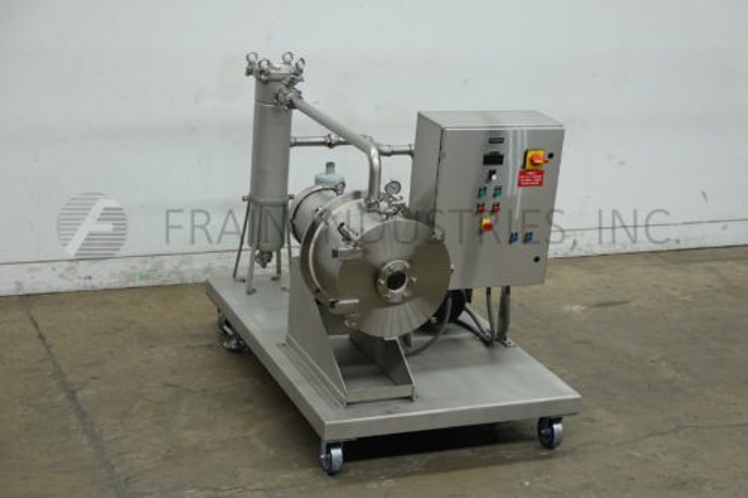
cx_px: 374
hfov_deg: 31.0
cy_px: 249
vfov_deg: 20.9
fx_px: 1350
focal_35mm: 65
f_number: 4
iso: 320
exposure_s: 1/80
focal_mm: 23.86
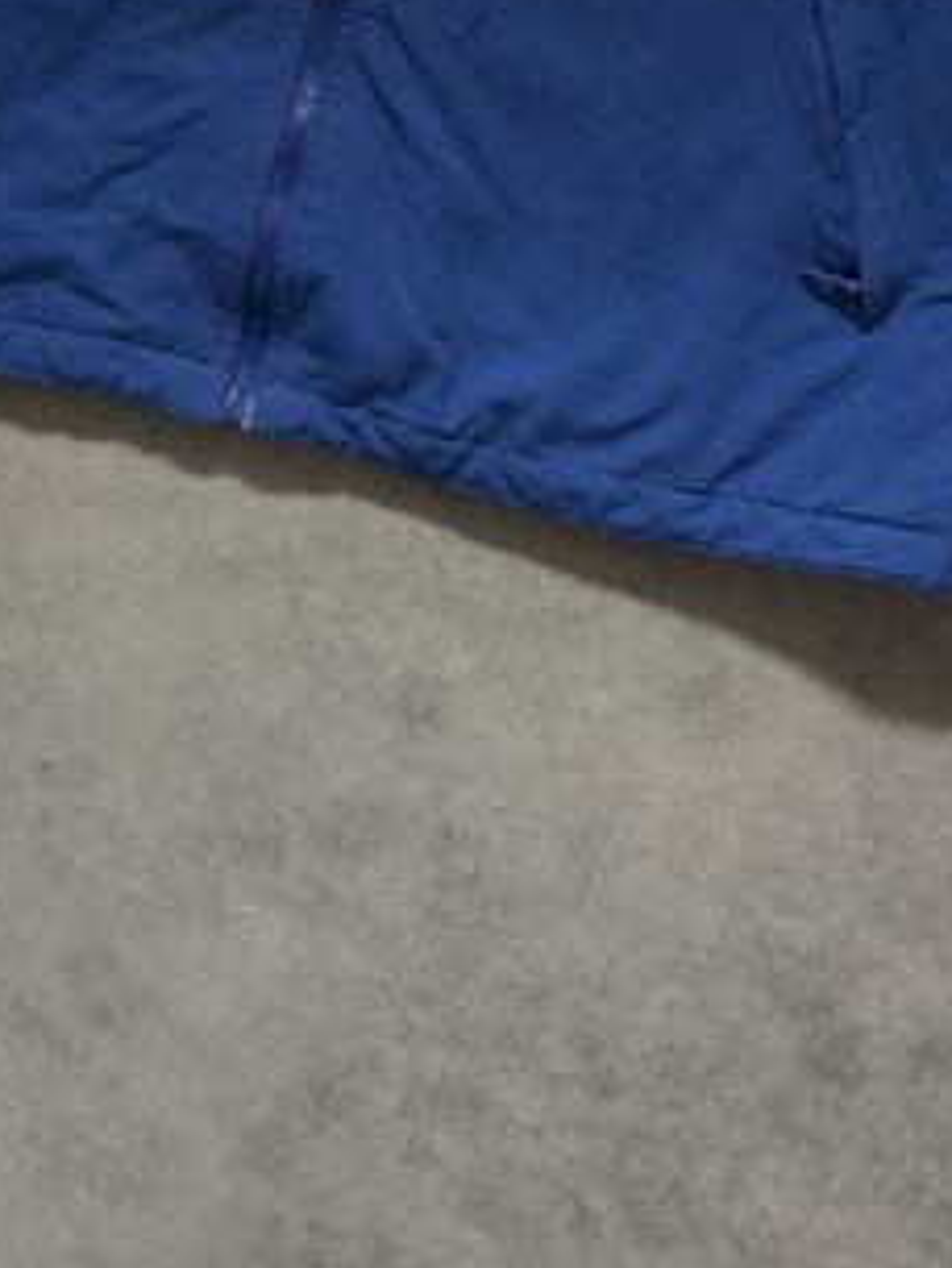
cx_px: 424
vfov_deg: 26.1
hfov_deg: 23.3
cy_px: -391
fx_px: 2309
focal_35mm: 63
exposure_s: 1/30
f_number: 1.78
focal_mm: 6.76
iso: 1250
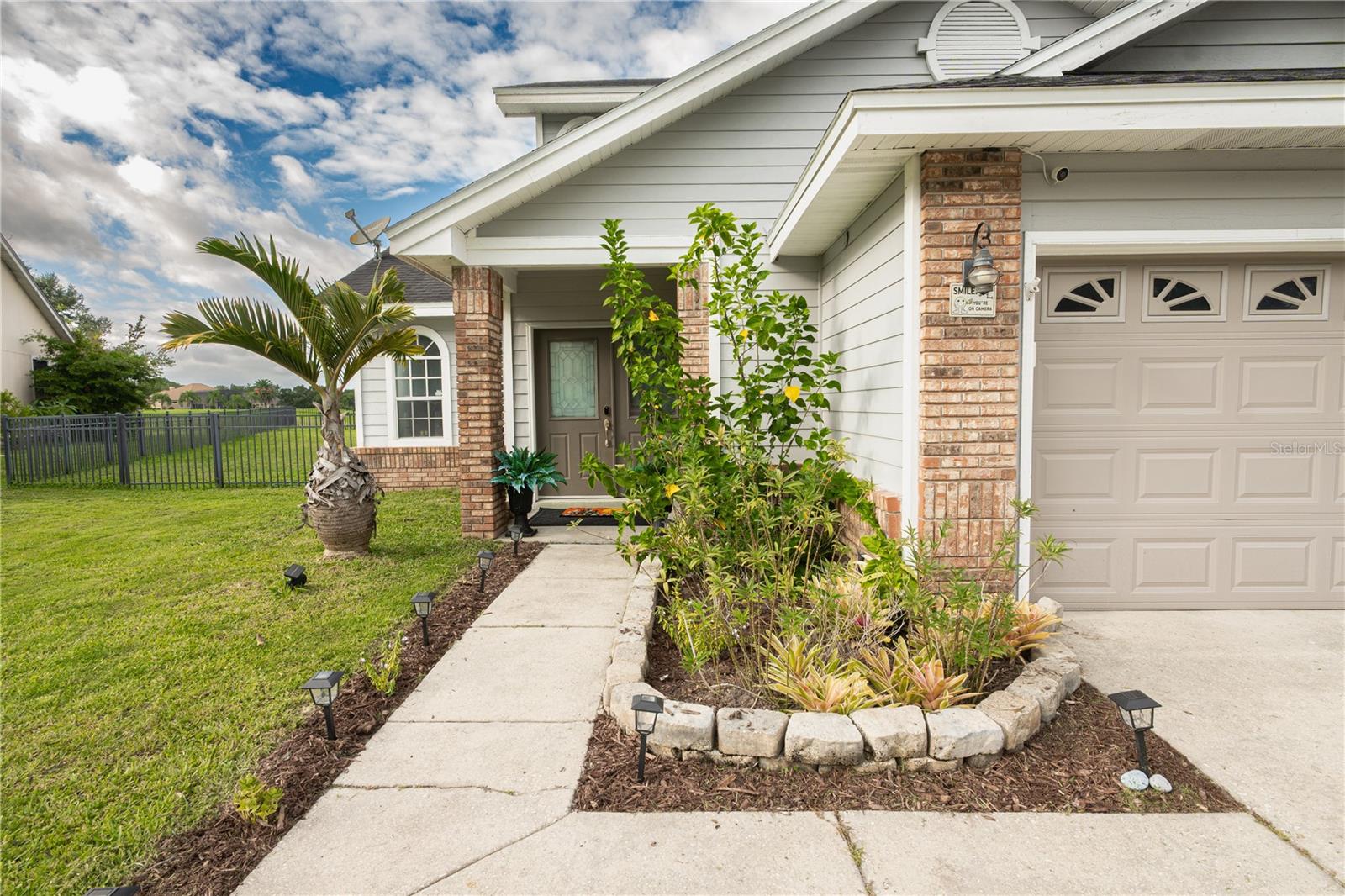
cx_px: 672
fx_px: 672
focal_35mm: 18
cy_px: 448
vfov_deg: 67.4
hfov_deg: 90.0
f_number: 9
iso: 100
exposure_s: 1/60
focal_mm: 12
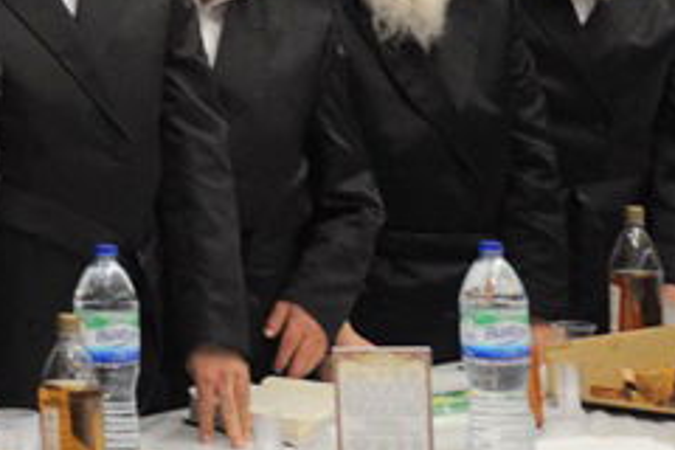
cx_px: -467
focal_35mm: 179
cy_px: -430
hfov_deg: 10.9
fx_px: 3356
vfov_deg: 7.4
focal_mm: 28
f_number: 3.2
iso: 800
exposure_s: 1/100
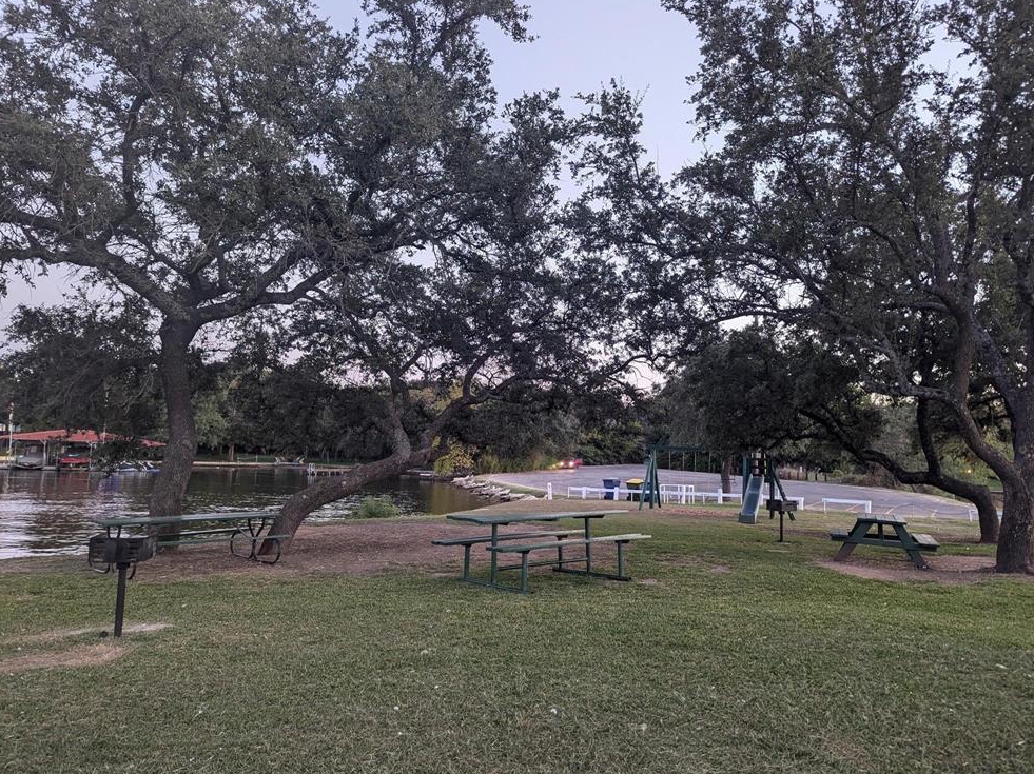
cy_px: 393
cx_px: 533
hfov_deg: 69.4
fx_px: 746
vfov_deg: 54.8
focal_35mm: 25
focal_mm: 6.81
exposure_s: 1/50
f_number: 1.85
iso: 280
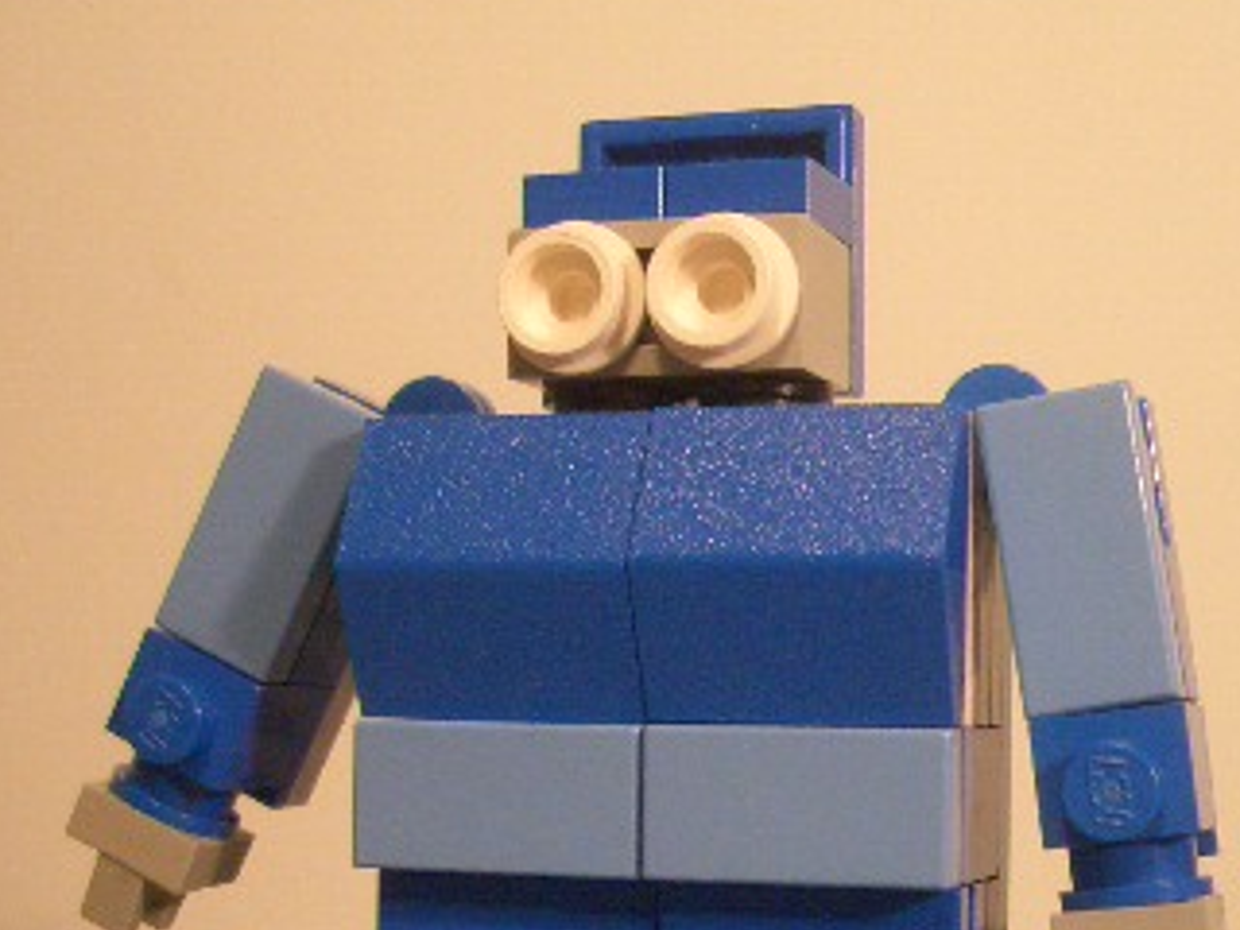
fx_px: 2508
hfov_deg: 27.8
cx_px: 651
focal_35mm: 70
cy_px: 810
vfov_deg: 20.6
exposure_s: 1/125
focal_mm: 5.8
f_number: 2.6
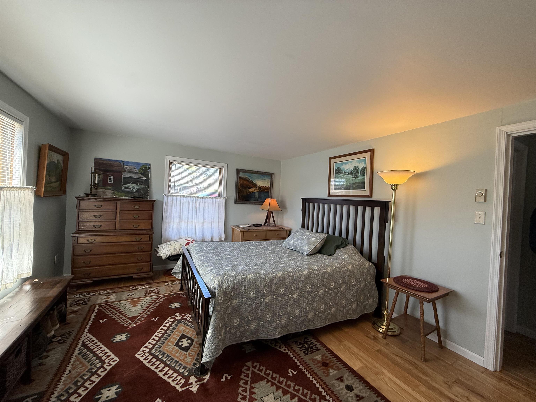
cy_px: 201
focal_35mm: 14
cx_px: 268
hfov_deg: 102.1
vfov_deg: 85.7
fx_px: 217
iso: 125
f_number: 2.2
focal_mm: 2.22
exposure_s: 1/120
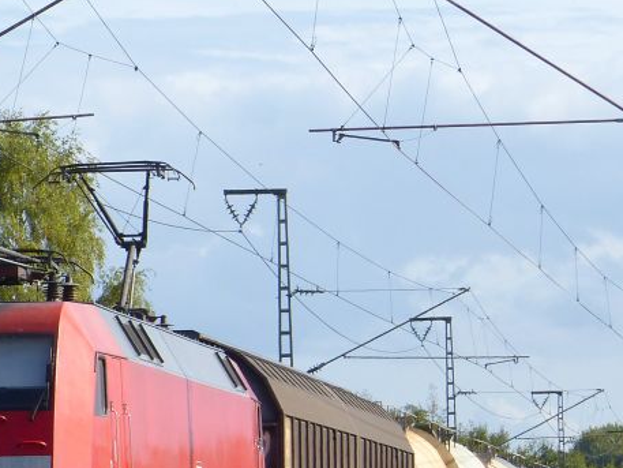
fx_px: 6283
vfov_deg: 4.3
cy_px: 501
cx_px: 252
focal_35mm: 349
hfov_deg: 5.7
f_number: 4
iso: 100
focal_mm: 23.9
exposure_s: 1/800
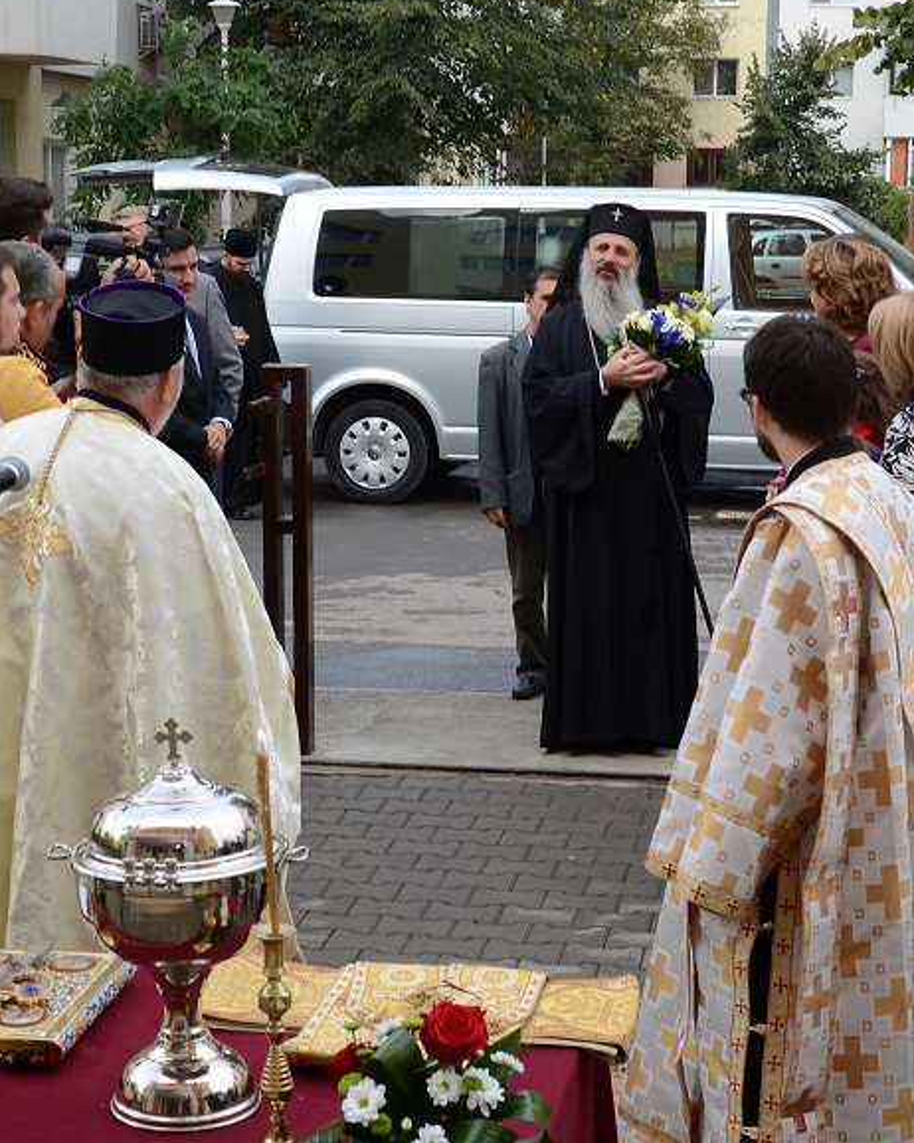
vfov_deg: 27.1
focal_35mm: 70
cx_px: 455
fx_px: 2368
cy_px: 664
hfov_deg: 21.8
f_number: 7.1
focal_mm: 24
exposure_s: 1/100
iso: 125
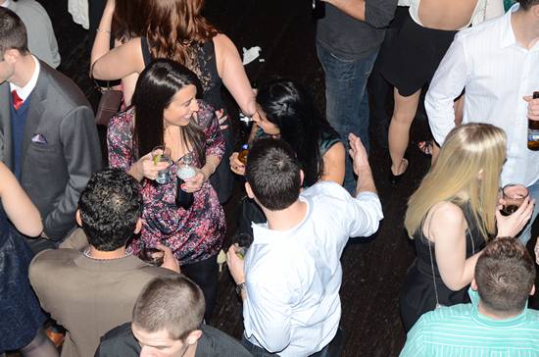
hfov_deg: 27.1
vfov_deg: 18.1
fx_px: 1120
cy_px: 178
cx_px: 270
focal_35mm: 75
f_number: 4
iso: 1250
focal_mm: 50
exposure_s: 1/30
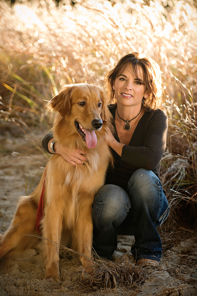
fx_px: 1728
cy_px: 148
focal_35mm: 210
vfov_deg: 9.8
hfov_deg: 6.5
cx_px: 98
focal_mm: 140
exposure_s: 1/200
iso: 200
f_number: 2.8
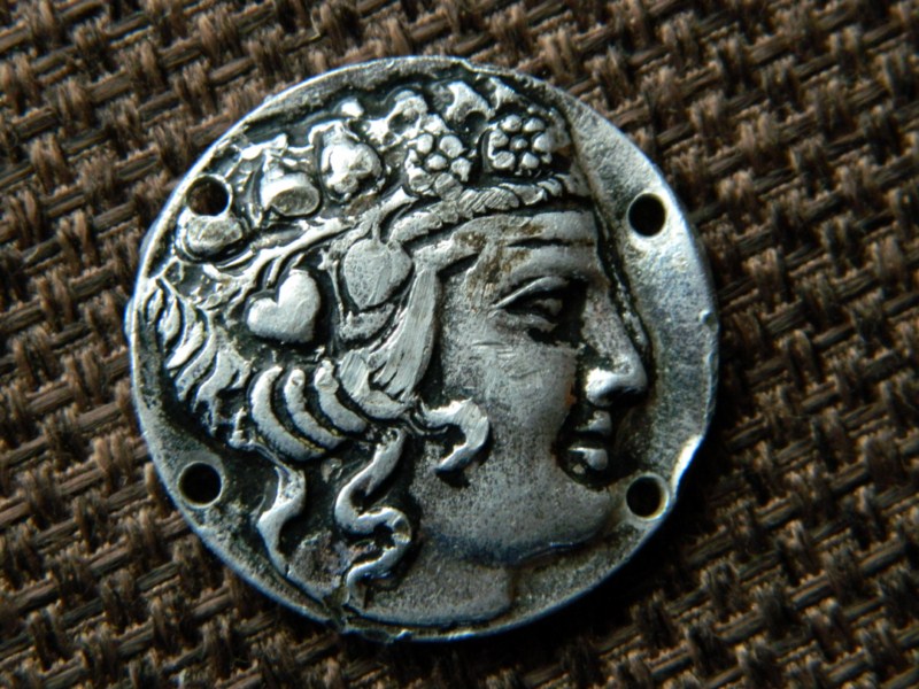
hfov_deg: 19.1
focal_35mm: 103
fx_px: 2734
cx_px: 460
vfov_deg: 14.4
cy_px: 344
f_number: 4.5
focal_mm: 18.6
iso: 400
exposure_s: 1/13
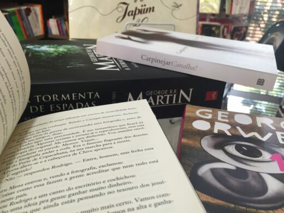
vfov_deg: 48.2
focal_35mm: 29
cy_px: 106
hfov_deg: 61.7
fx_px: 238
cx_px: 142
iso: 64
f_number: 2.2
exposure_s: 1/30
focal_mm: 4.15
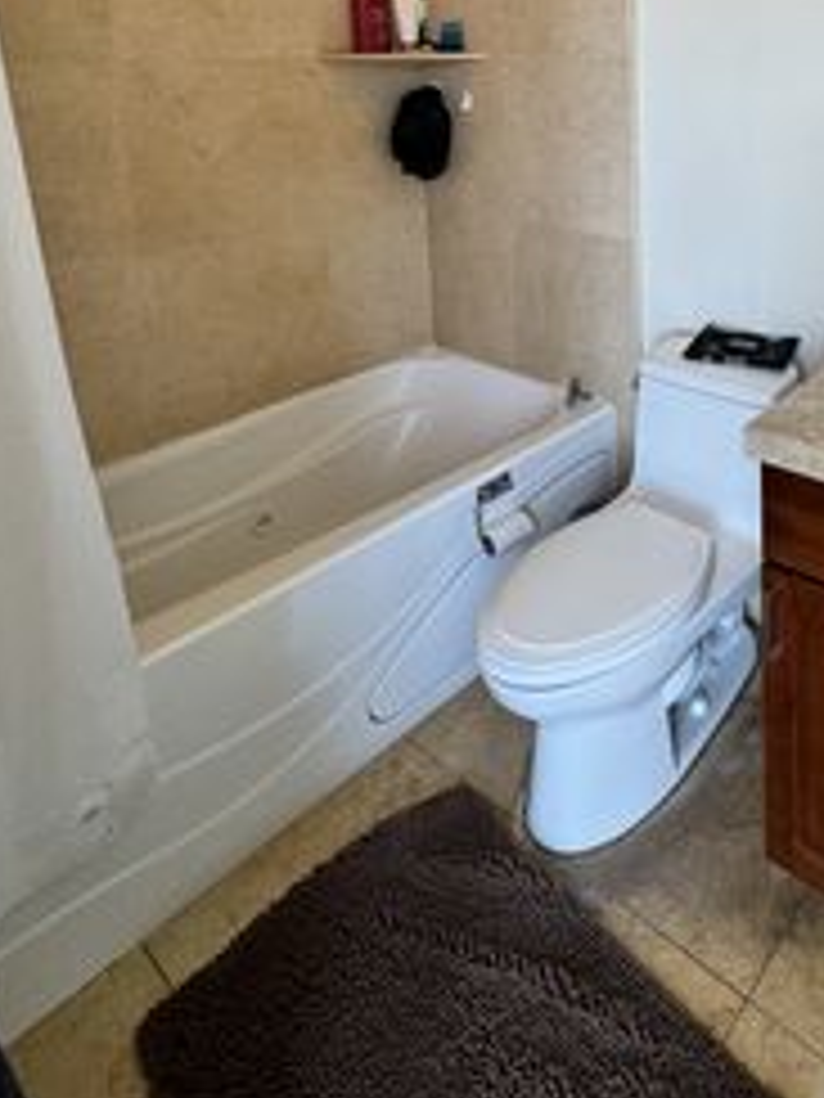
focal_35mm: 26
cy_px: 137
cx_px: 734
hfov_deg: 47.9
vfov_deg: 58.8
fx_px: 825
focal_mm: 2.22
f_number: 2.2
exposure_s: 1/120
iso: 160
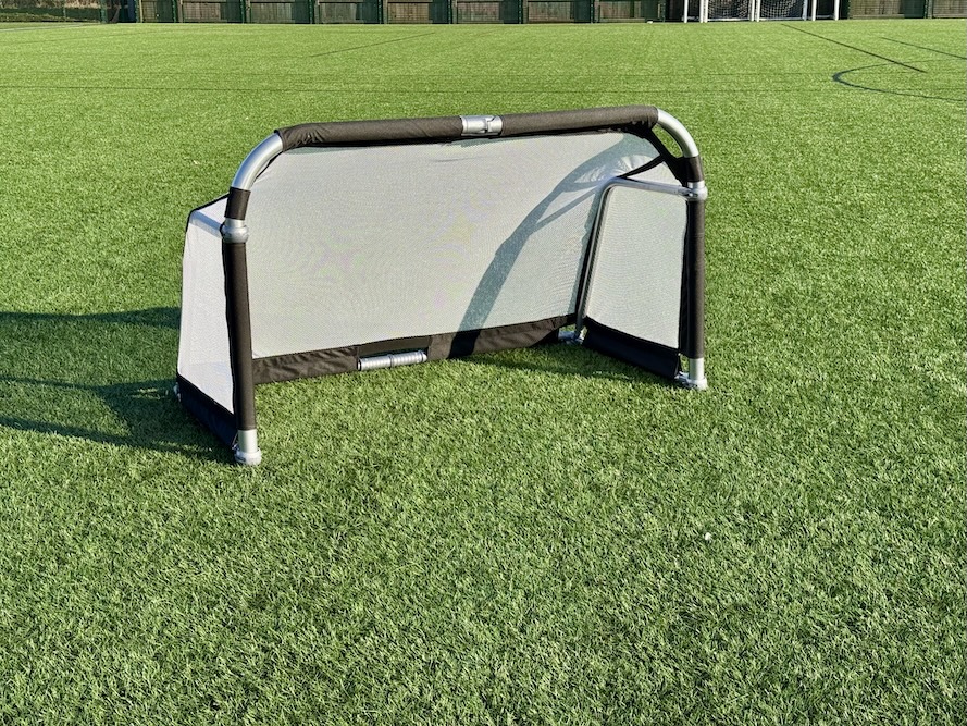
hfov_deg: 39.7
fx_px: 1341
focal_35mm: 48
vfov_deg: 30.3
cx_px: 484
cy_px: 363
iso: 64
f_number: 1.78
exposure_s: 1/2110
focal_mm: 6.76
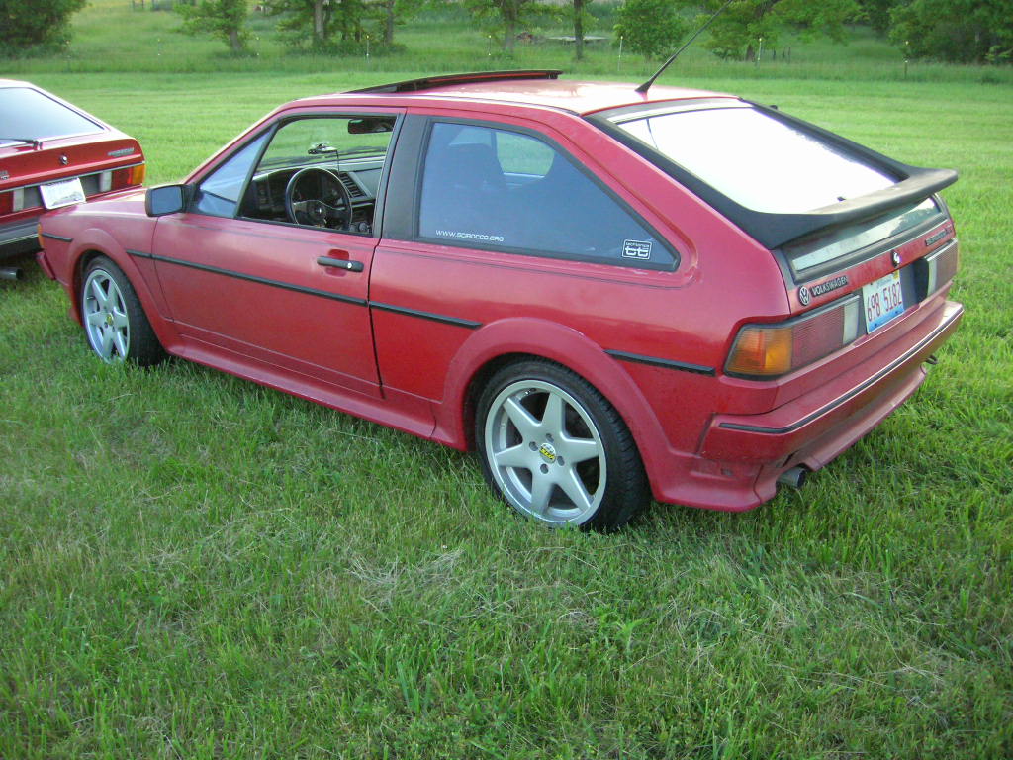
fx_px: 995
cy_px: 380
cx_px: 506
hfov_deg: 54.0
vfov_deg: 41.8
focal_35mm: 34
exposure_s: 1/102
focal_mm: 5.7
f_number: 2.9
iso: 200
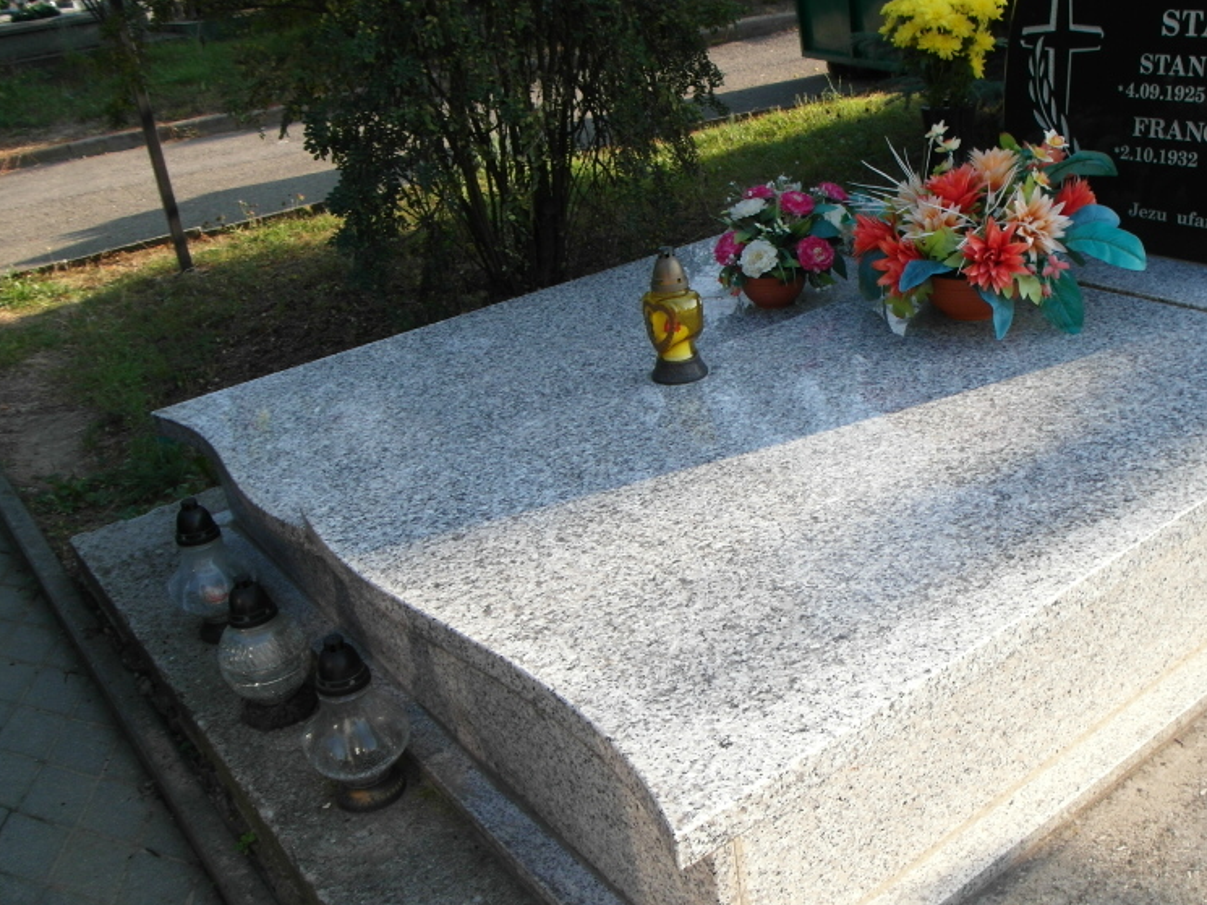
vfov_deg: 42.9
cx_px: 721
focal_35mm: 33
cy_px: 513
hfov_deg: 55.0
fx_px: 1151
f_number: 3.9
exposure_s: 1/180
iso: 80
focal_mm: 5.2
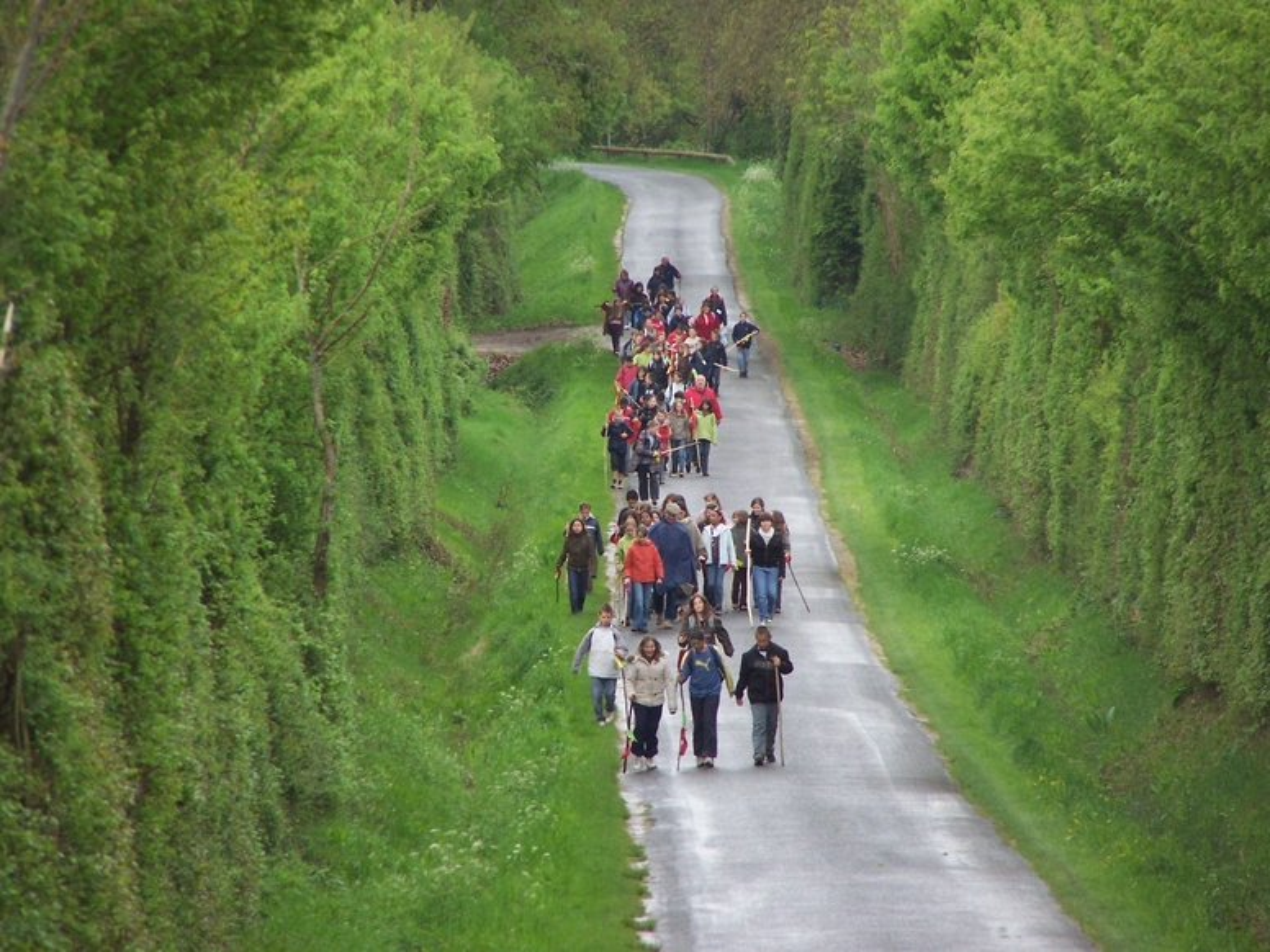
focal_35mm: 380
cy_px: 476
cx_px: 635
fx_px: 13942
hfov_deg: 5.2
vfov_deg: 3.9
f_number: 3.7
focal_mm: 63
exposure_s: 1/350
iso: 140
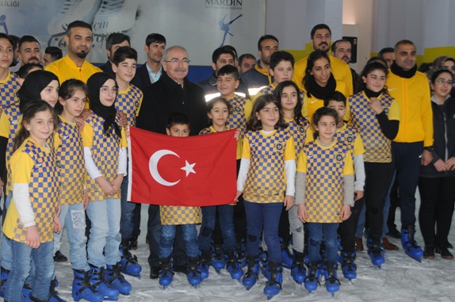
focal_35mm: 61
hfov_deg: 33.1
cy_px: 142
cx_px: 197
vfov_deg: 22.3
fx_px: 765
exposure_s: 1/60
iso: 400
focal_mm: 35
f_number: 4
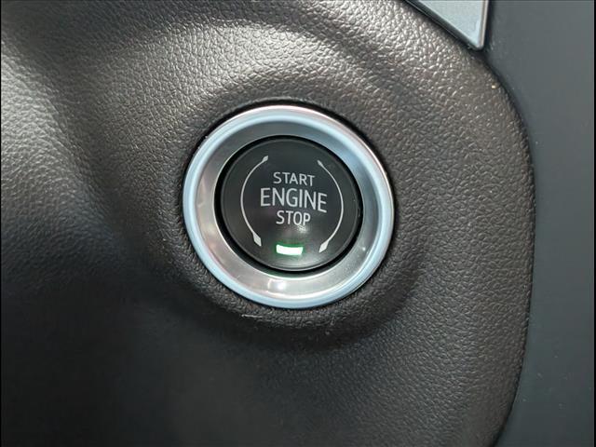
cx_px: 298
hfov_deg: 38.9
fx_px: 844
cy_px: 224
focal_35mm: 49
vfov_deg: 29.7
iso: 970
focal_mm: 6.9
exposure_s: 1/204
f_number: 1.68
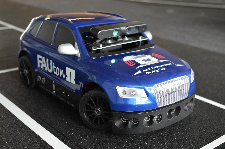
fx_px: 327
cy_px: 74
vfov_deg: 25.6
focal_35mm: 52
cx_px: 112
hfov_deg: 37.9
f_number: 3.5
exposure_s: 1/30
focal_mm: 35
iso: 500
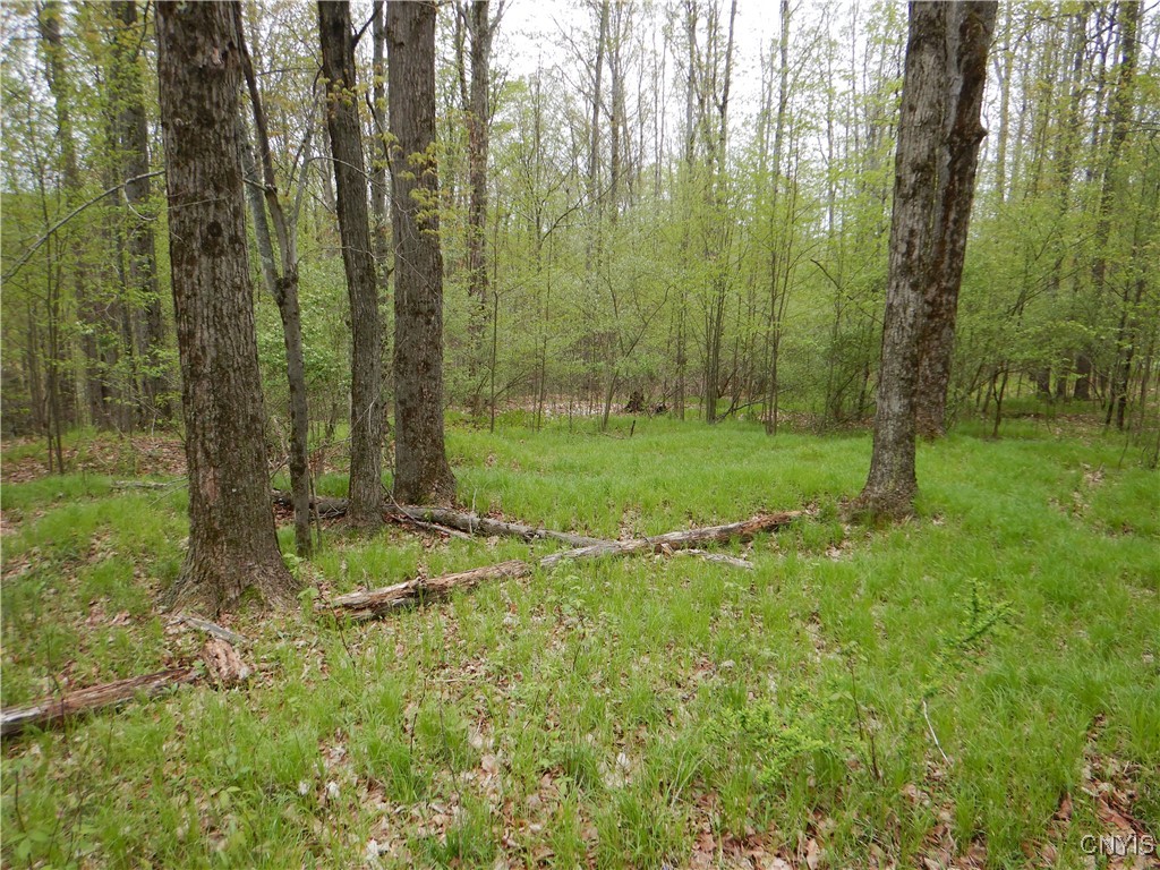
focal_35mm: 24
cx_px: 580
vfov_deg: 56.8
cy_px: 435
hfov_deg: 71.6
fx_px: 804
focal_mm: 4.3
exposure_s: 1/400
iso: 125
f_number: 2.8
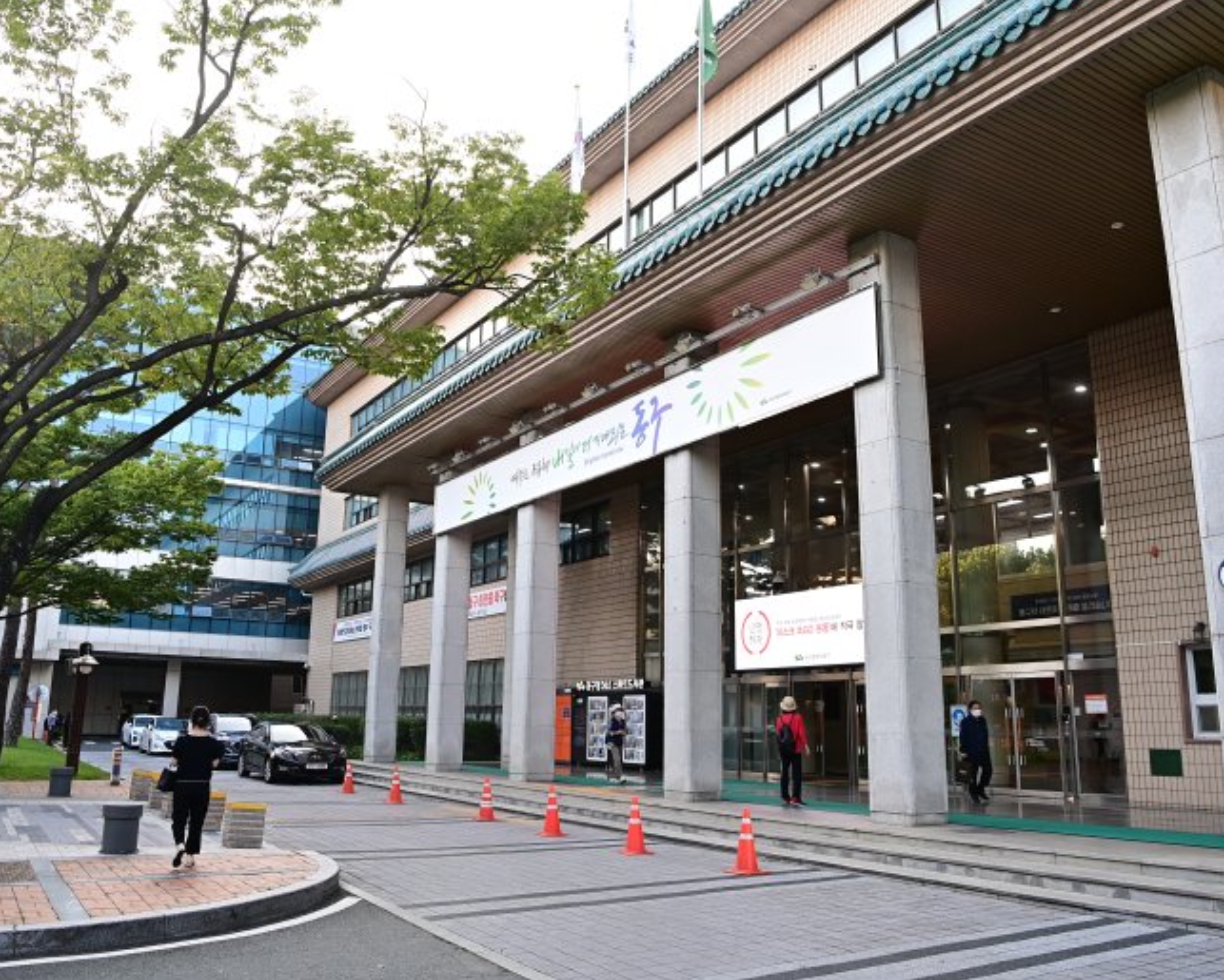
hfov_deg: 62.2
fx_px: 1015
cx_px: 598
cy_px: 488
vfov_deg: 51.6
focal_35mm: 28
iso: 1000
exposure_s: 1/320
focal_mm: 24
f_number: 4.5
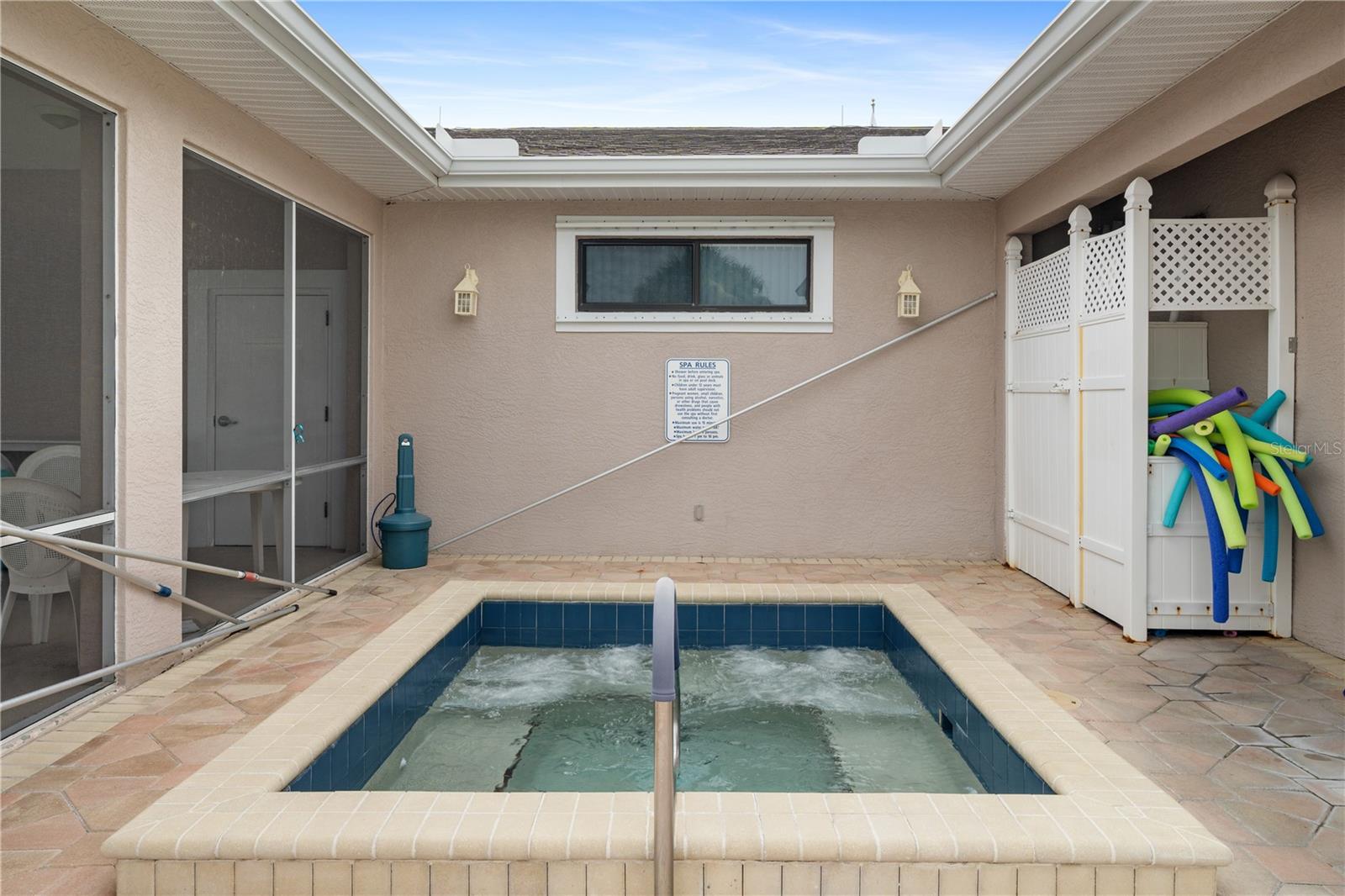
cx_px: 672
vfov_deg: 54.9
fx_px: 863
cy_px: 448
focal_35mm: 23
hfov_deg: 75.9
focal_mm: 15.4
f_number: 8
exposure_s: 1/25
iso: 100
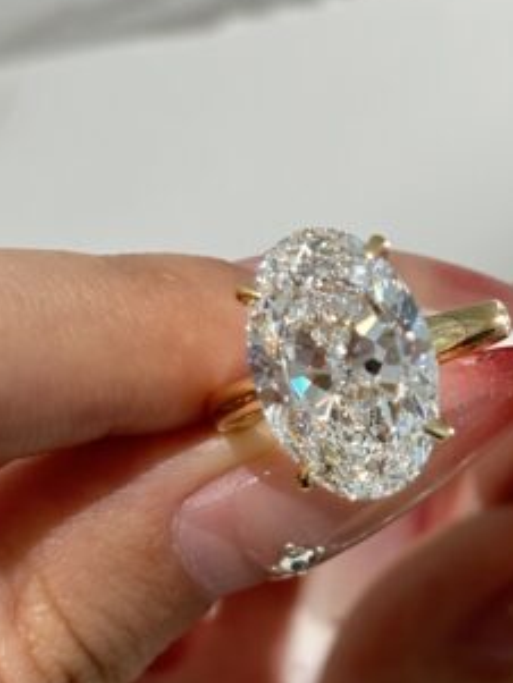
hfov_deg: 10.7
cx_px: 354
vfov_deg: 14.3
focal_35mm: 138
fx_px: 2725
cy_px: 293
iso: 50
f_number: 1.6
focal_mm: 5.96
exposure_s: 1/172
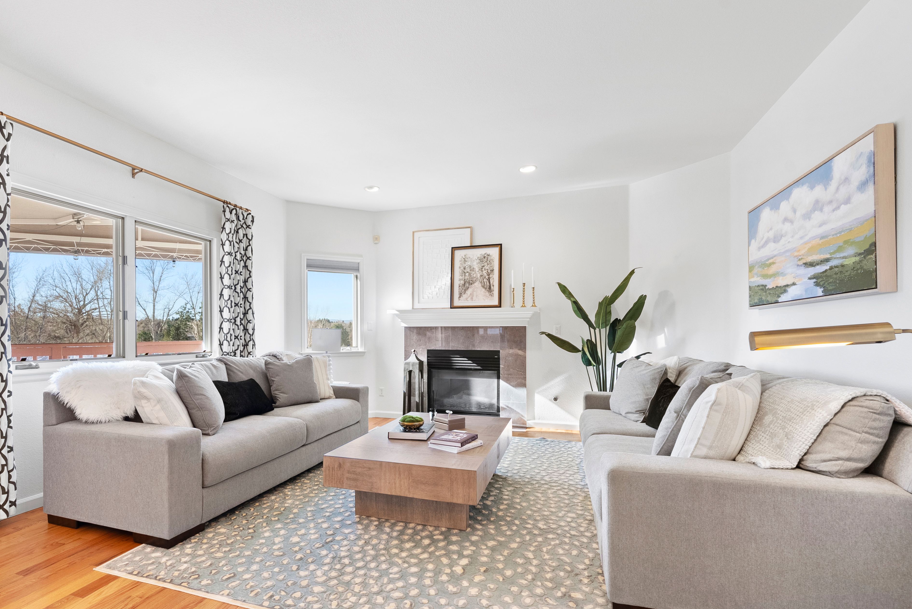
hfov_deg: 89.5
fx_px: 456
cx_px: 400
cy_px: 337
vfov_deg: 67.3
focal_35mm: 18
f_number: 8
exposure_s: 1/4
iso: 640
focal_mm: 16
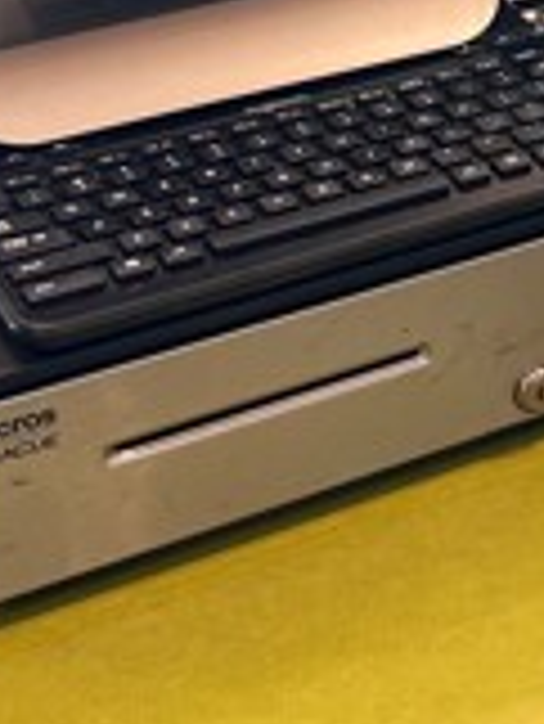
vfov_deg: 15.8
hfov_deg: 11.4
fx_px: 2532
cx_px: 953
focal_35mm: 121
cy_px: -74
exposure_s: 1/120
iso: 64
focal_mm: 6.86
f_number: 1.78
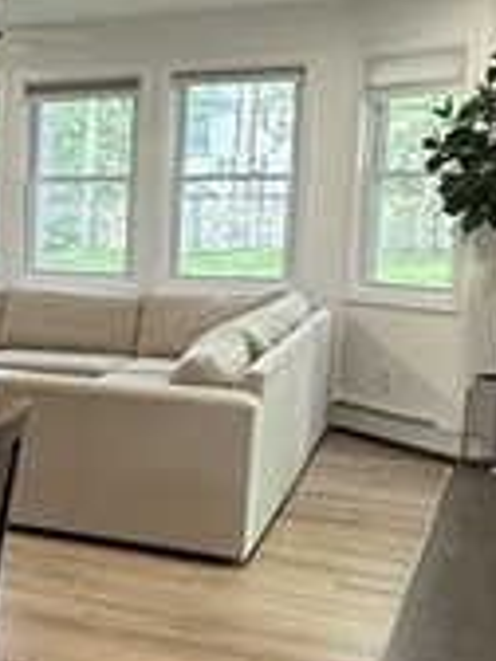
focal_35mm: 64
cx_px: -303
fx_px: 1223
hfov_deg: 19.2
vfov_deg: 30.3
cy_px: 342
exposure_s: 1/120
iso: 400
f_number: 2.2
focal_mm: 2.22
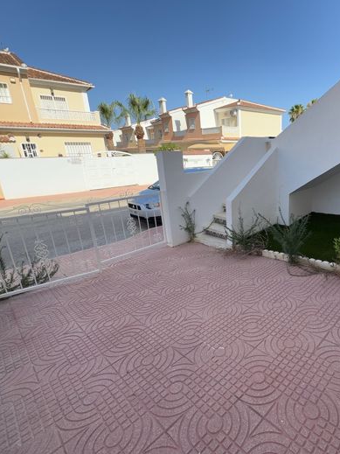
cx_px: 251
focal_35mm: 19
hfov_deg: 64.9
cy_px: 224
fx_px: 249
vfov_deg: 84.7
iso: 40
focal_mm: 2.22
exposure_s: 1/707
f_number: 2.2
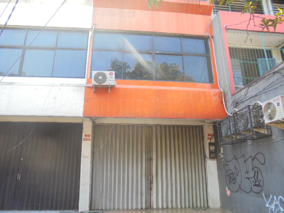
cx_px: 142
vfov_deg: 53.1
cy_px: 106
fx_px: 213
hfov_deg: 67.3
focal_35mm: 26
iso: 100
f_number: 3.5
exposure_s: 1/50
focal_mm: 4.6
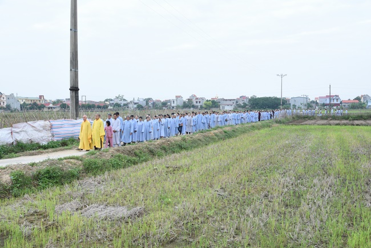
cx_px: 186
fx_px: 351
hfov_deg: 55.8
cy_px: 124
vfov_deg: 38.9
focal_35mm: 34
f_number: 7.1
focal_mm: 34
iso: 320
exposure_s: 1/80
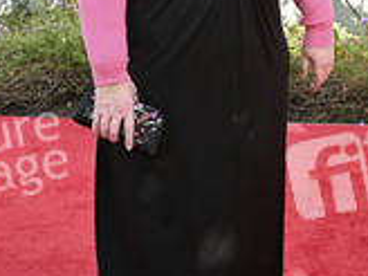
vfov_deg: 17.8
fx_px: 872
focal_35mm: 82
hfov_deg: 23.8
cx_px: 197
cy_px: 54
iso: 640
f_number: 5.6
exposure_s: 1/320
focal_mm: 35
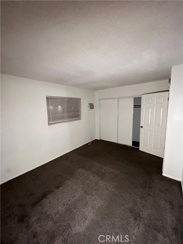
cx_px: 92
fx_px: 92
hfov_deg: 89.9
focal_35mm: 13
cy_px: 122
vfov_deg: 106.2
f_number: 1.8
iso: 500
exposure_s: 1/60
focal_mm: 1.57
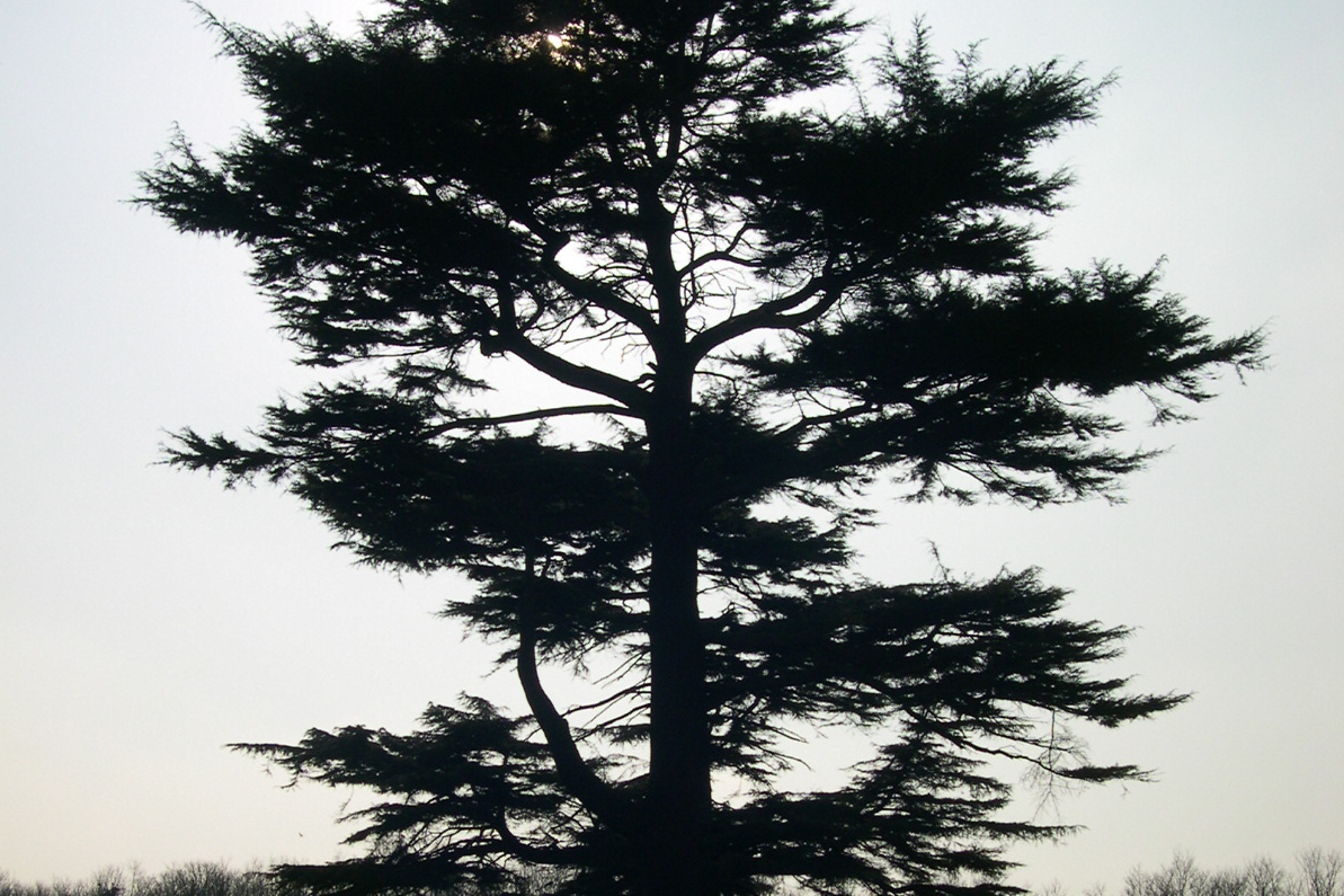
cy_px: 575
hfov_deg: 37.5
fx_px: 1978
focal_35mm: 53
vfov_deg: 25.4
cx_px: 671
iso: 100
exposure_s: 1/670
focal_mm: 8
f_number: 7.6
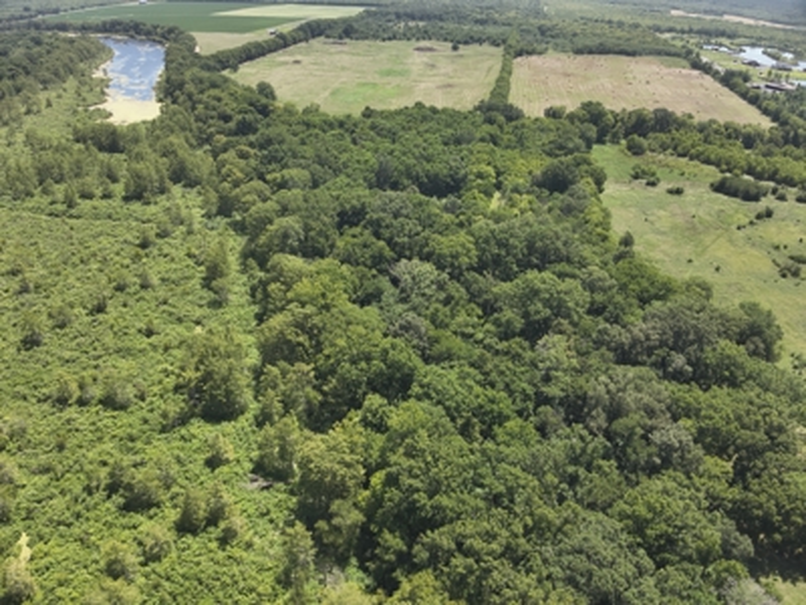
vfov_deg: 56.8
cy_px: 302
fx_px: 559
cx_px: 403
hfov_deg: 71.6
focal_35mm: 24
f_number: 2.8
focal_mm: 4.4
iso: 100
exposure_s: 1/500
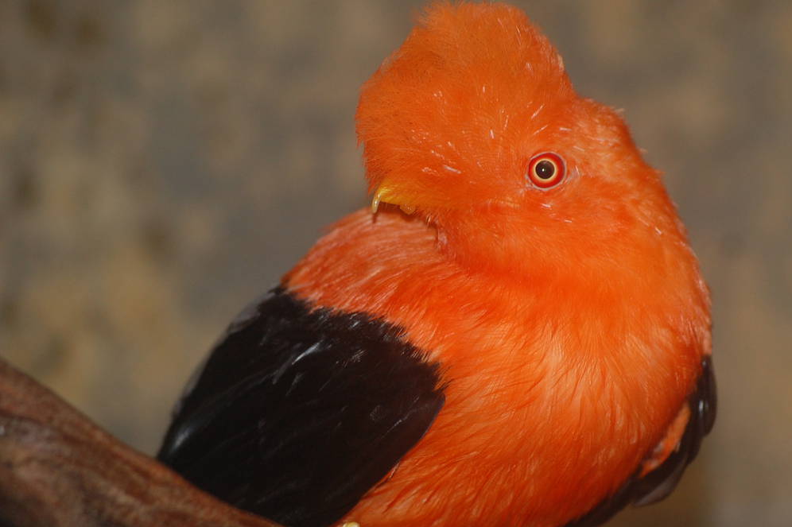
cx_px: 457
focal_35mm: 229
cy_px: 353
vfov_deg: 6.0
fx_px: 5031
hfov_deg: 9.0
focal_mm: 95
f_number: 4.5
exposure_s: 1/60
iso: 400
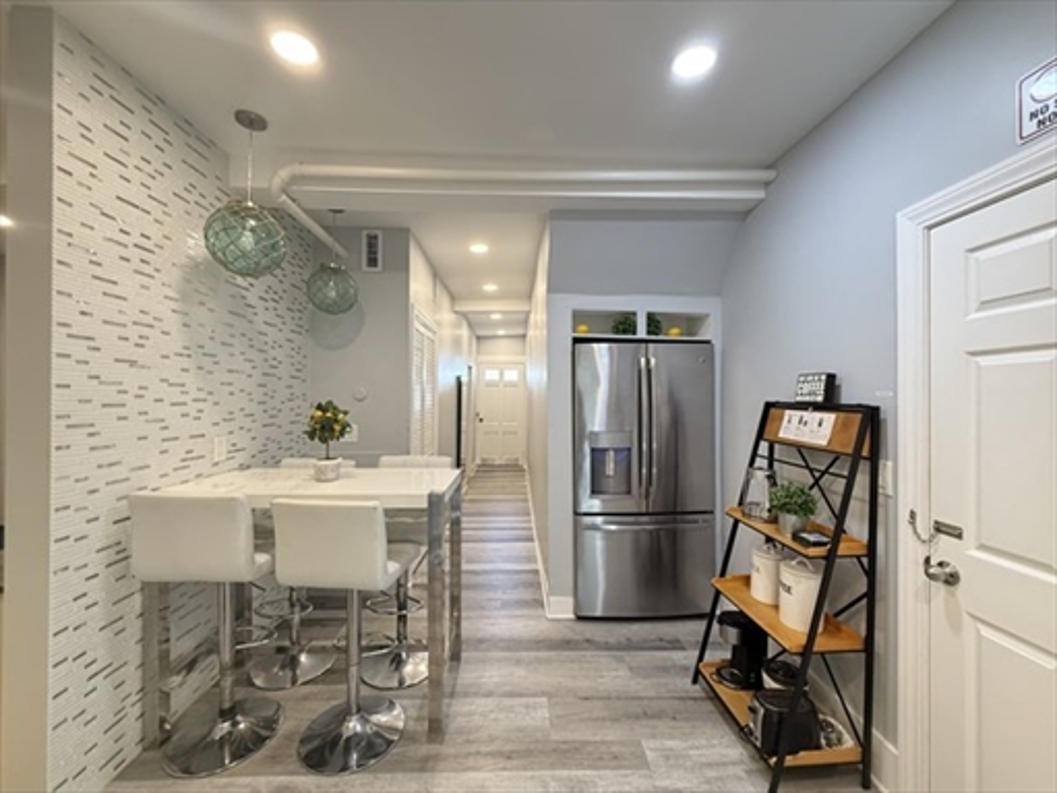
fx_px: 427
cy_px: 396
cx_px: 528
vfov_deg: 85.7
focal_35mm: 14
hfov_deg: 102.1
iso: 500
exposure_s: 1/60
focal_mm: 2.22
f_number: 2.2
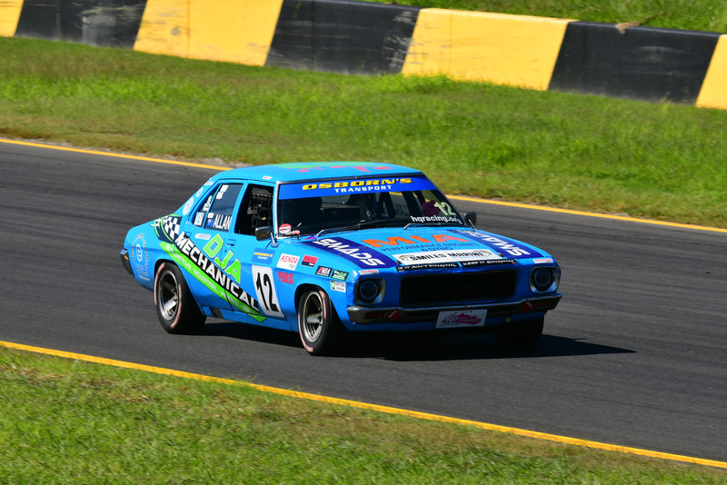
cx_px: 364
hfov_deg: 3.8
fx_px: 10908
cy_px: 242
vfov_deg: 2.5
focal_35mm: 540
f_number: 13
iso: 500
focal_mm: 360
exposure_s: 1/640
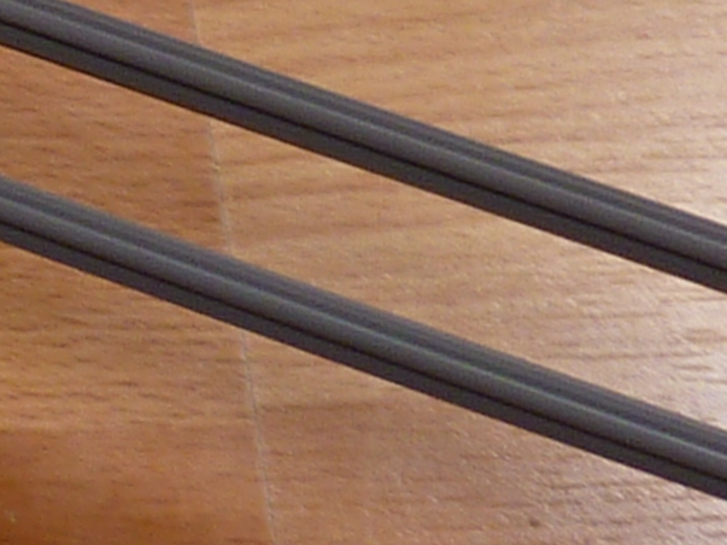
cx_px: -413
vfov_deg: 8.3
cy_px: 62
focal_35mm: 178
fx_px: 3738
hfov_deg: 10.7
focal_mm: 4.1
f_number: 3.3
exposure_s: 1/60
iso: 80
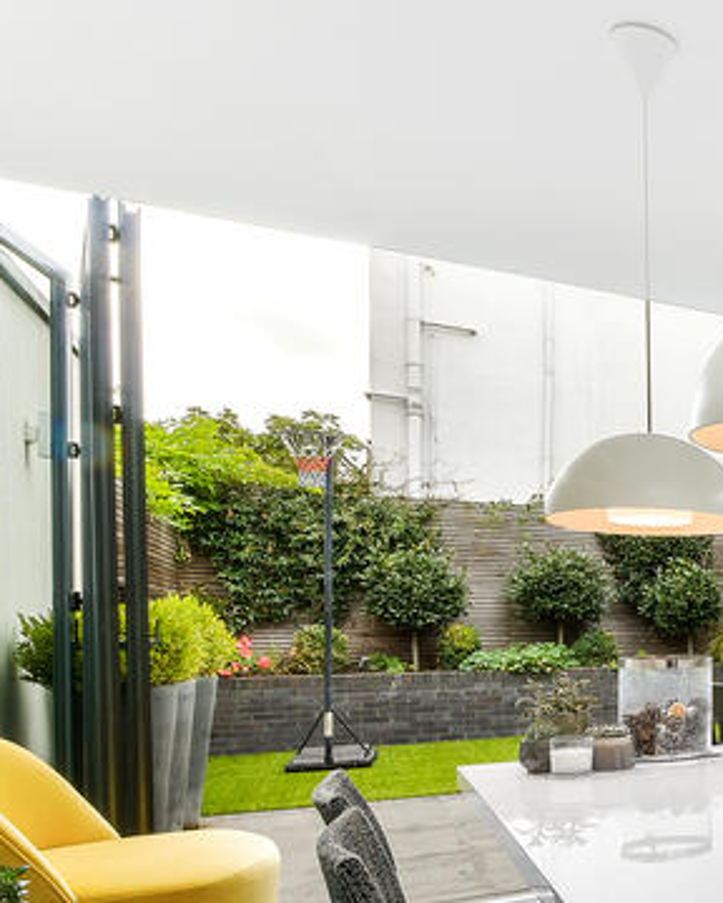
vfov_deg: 54.0
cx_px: 997
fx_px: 856
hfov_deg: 31.6
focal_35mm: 32
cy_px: 636
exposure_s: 1/3
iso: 200
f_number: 16
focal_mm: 12
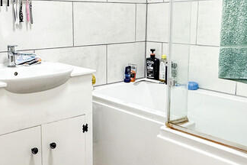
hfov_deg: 42.2
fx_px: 316
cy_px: 72
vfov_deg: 29.2
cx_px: 84
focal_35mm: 46
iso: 320
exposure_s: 1/100
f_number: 2.2
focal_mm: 2.22
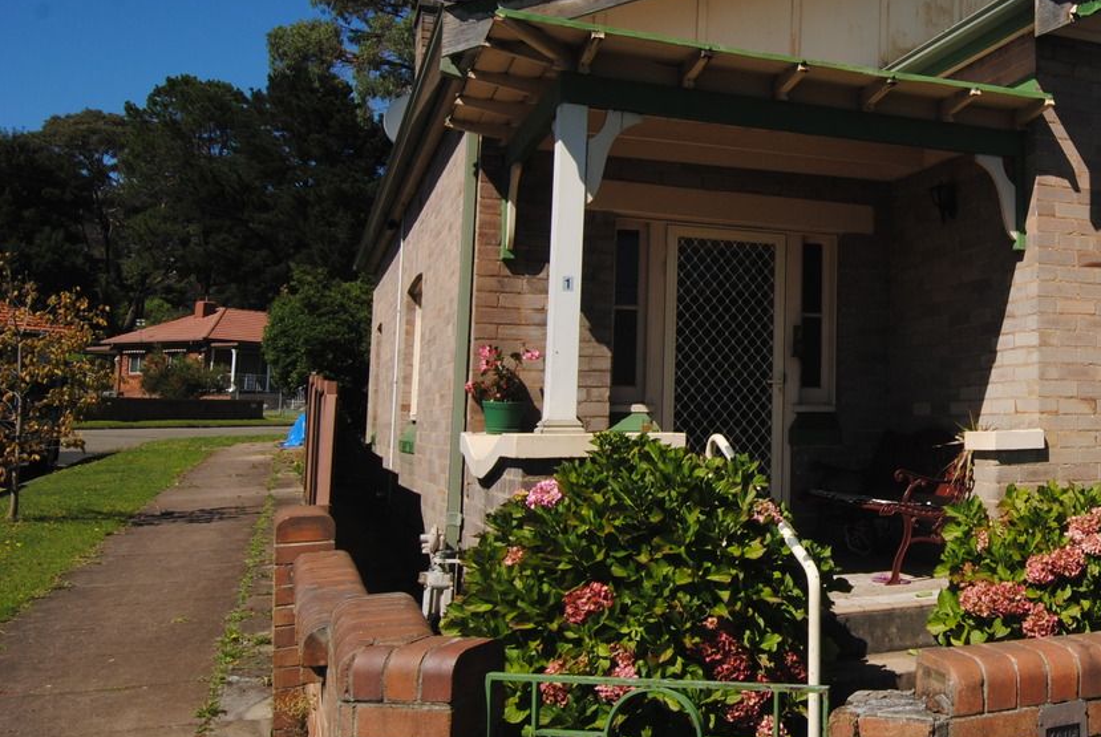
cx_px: 993
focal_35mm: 38
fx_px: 1164
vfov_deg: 35.1
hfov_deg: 45.8
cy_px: 312
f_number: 11
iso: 100
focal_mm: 14
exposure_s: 1/200
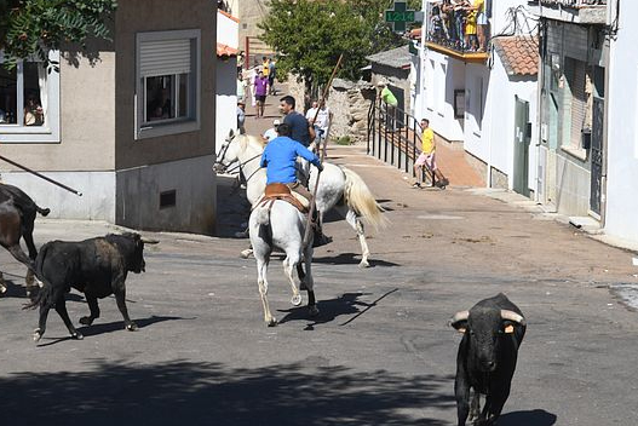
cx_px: 251
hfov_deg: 15.0
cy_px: 218
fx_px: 2429
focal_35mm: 137
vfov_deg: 10.0
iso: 200
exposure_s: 1/320
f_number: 11
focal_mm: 85
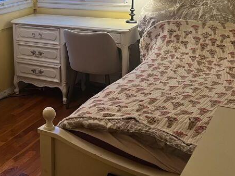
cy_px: 4
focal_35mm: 59
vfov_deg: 23.8
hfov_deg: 31.1
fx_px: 400
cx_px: 19
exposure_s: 1/60
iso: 200
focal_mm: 5.1
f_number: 1.6
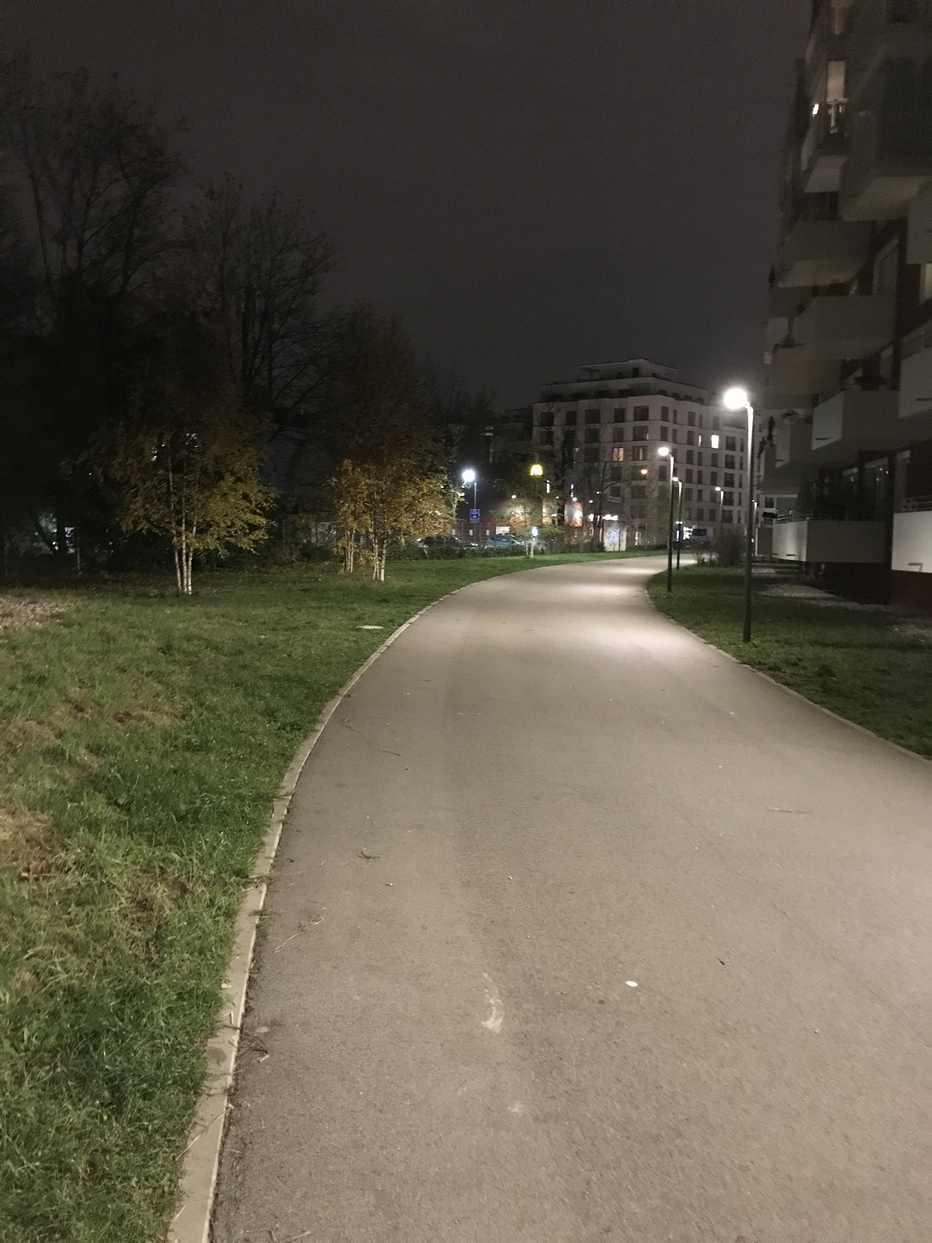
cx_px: 466
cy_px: 622
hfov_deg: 49.7
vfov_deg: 63.4
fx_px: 1005
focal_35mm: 28
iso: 125
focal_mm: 3.99
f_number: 1.8
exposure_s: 1/4
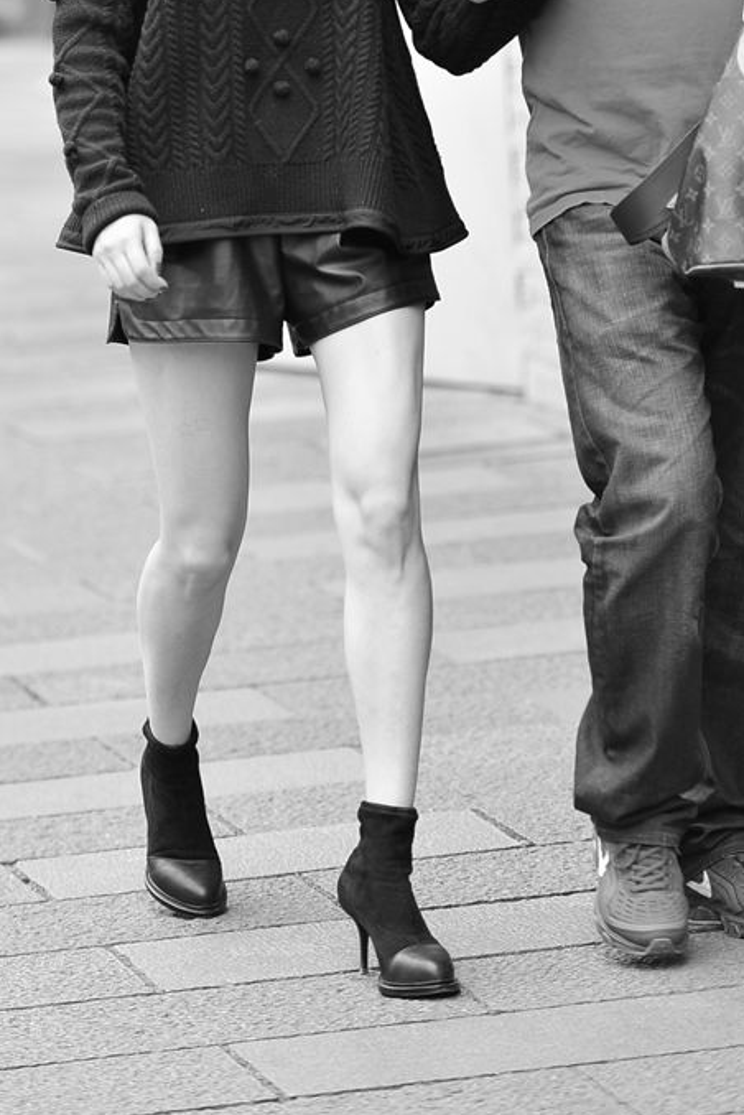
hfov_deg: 5.8
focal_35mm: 239
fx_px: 7401
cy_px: 160
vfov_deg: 8.6
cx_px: 342
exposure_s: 1/400
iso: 500
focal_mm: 135
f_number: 2.8
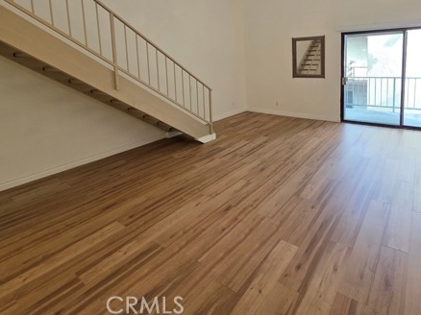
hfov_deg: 82.4
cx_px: 274
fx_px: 231
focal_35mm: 19
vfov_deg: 65.4
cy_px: 88
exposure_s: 1/120
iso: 200
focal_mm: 2.2
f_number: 1.9
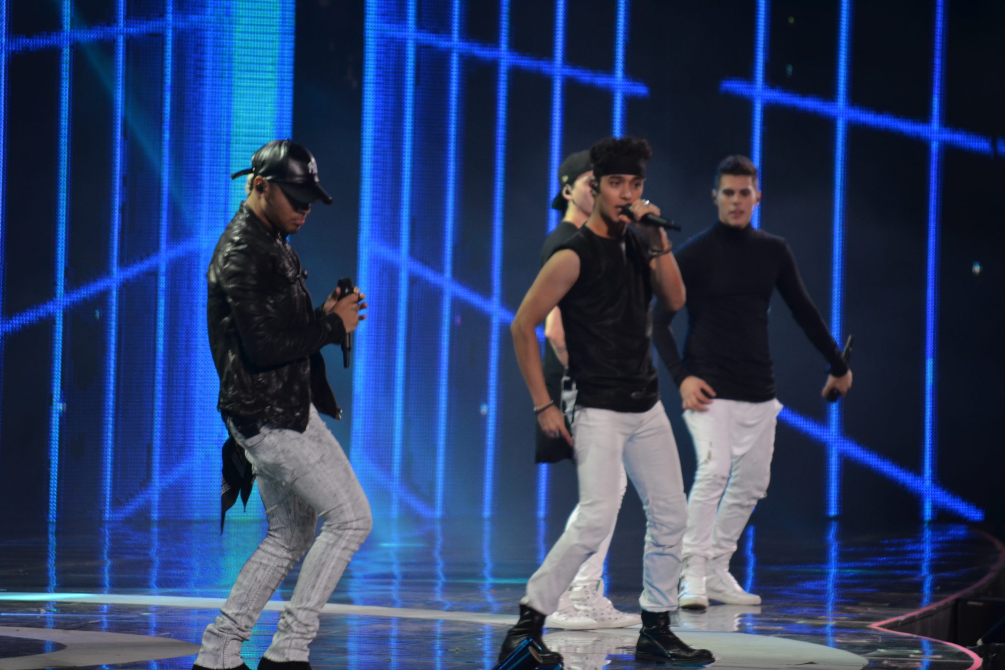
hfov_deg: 6.8
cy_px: 335
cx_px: 500
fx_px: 8430
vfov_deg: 4.6
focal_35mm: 302
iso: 800
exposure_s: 1/125
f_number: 5.6
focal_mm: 200
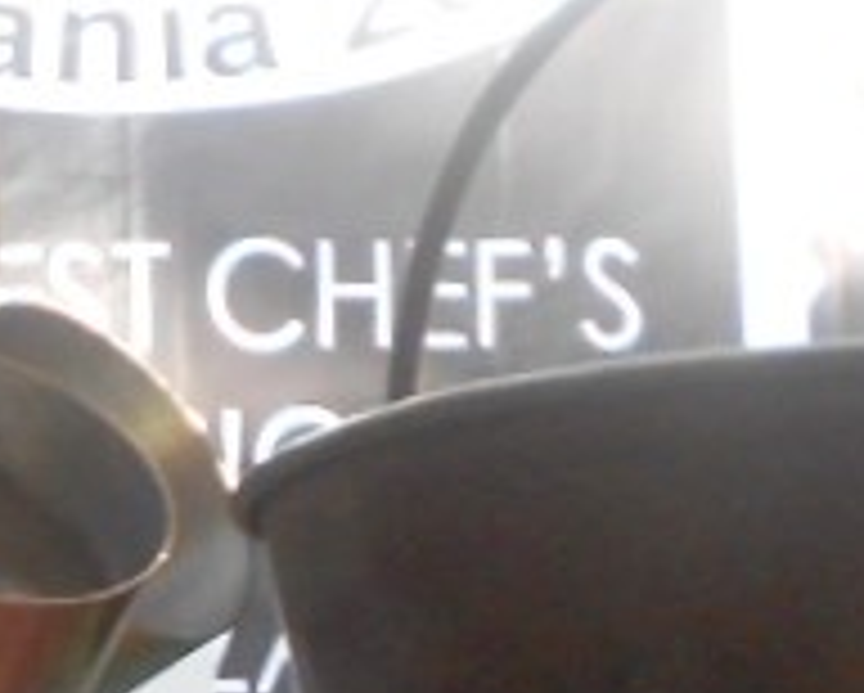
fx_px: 3865
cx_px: -1341
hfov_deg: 10.6
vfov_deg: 9.7
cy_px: 1256
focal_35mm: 151
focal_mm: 5.1
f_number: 3.4
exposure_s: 1/30
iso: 80
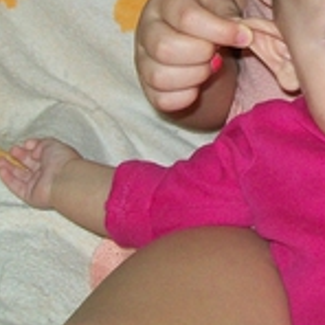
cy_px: -18
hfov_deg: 17.2
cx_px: 373
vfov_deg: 17.4
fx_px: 1030
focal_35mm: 97
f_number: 2.7
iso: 160
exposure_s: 1/60
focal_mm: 6
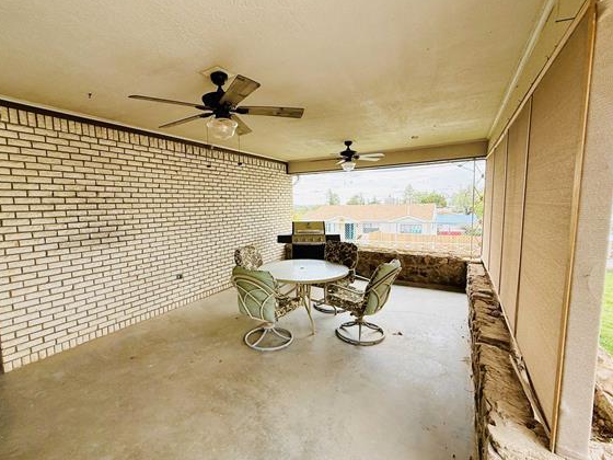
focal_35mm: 16
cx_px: 290
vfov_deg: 78.1
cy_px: 232
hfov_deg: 94.4
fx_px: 283
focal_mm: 2.22
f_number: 2.2
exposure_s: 1/374
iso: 64
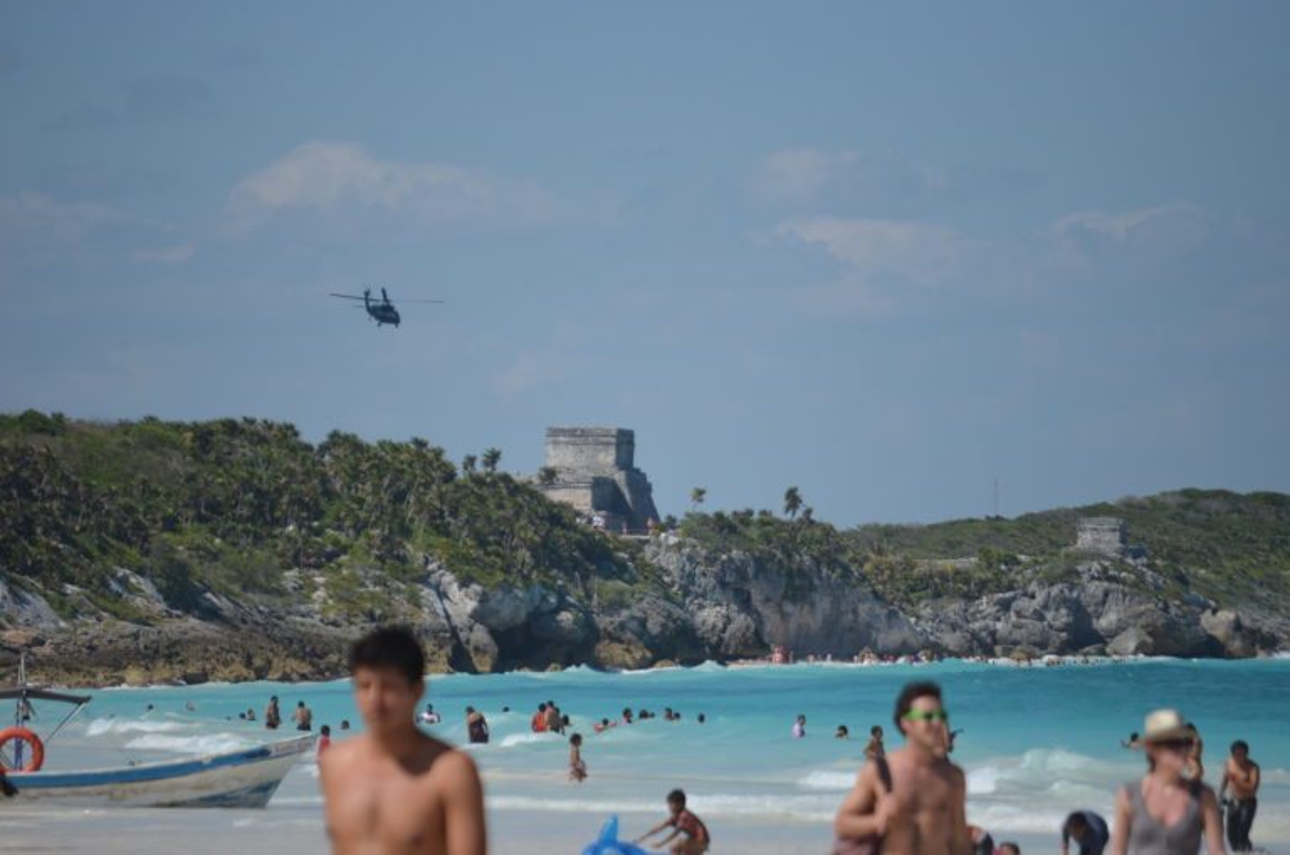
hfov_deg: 6.9
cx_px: 645
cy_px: 428
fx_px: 10730
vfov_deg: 4.6
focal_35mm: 300
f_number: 5.6
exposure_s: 1/2500
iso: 320
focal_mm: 200
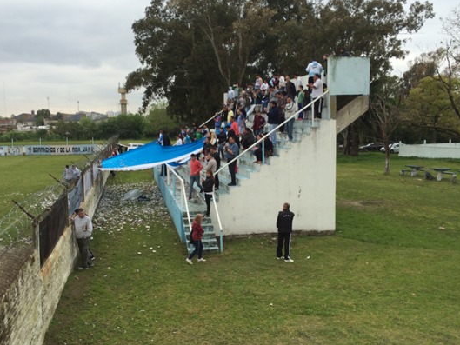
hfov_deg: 53.9
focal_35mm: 34
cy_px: 166
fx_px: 452
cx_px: 215
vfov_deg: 41.8
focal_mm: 4.12
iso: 32
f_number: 2.2
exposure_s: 1/586
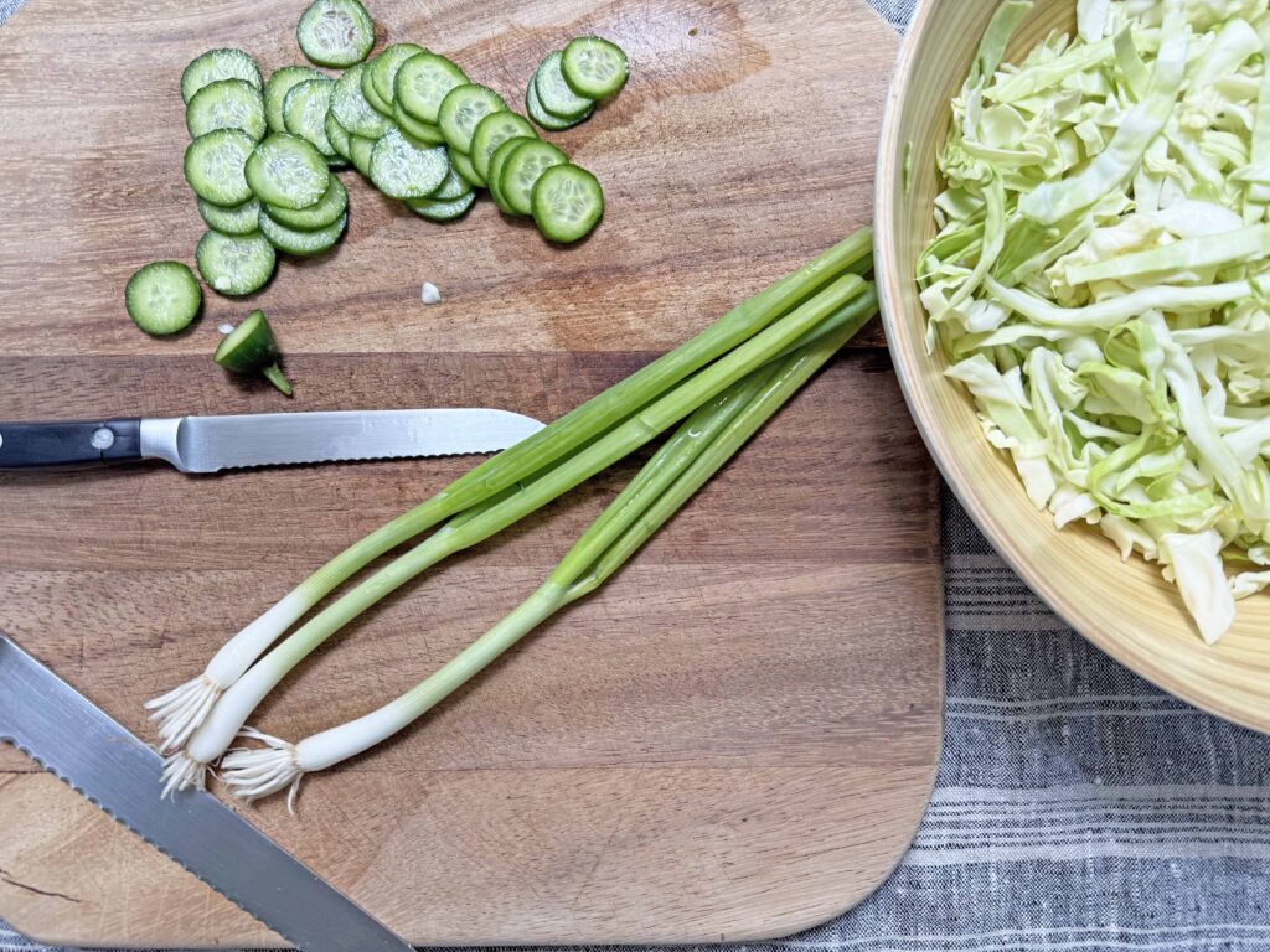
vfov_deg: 56.8
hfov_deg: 71.6
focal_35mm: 24
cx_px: 635
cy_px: 476
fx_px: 881
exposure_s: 1/120
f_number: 1.78
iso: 64
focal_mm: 6.76
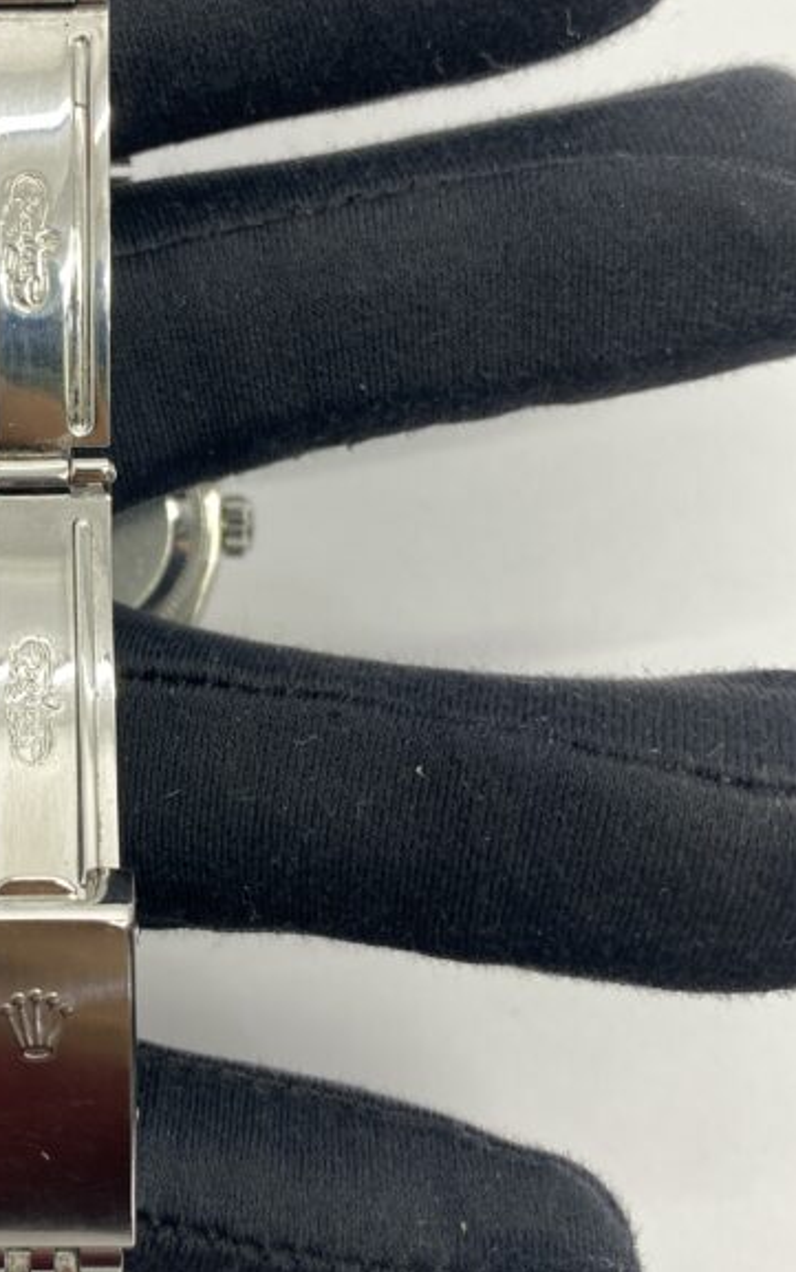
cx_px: 44
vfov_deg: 42.6
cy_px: 578
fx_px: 1630
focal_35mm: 47
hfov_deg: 26.3
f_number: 1.8
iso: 40
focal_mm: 4.25
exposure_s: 1/100
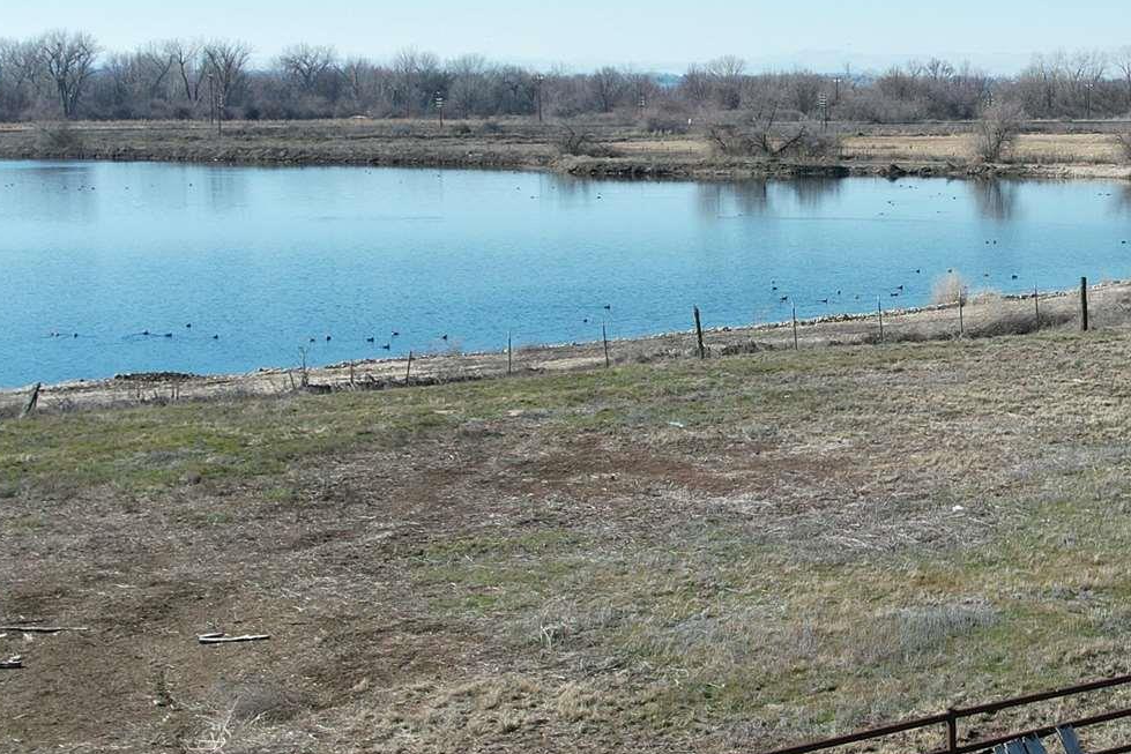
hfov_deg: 27.9
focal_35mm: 69
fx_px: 2168
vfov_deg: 19.7
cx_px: 1057
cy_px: 248
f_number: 2.8
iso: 110
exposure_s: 1/1500
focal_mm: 8.38
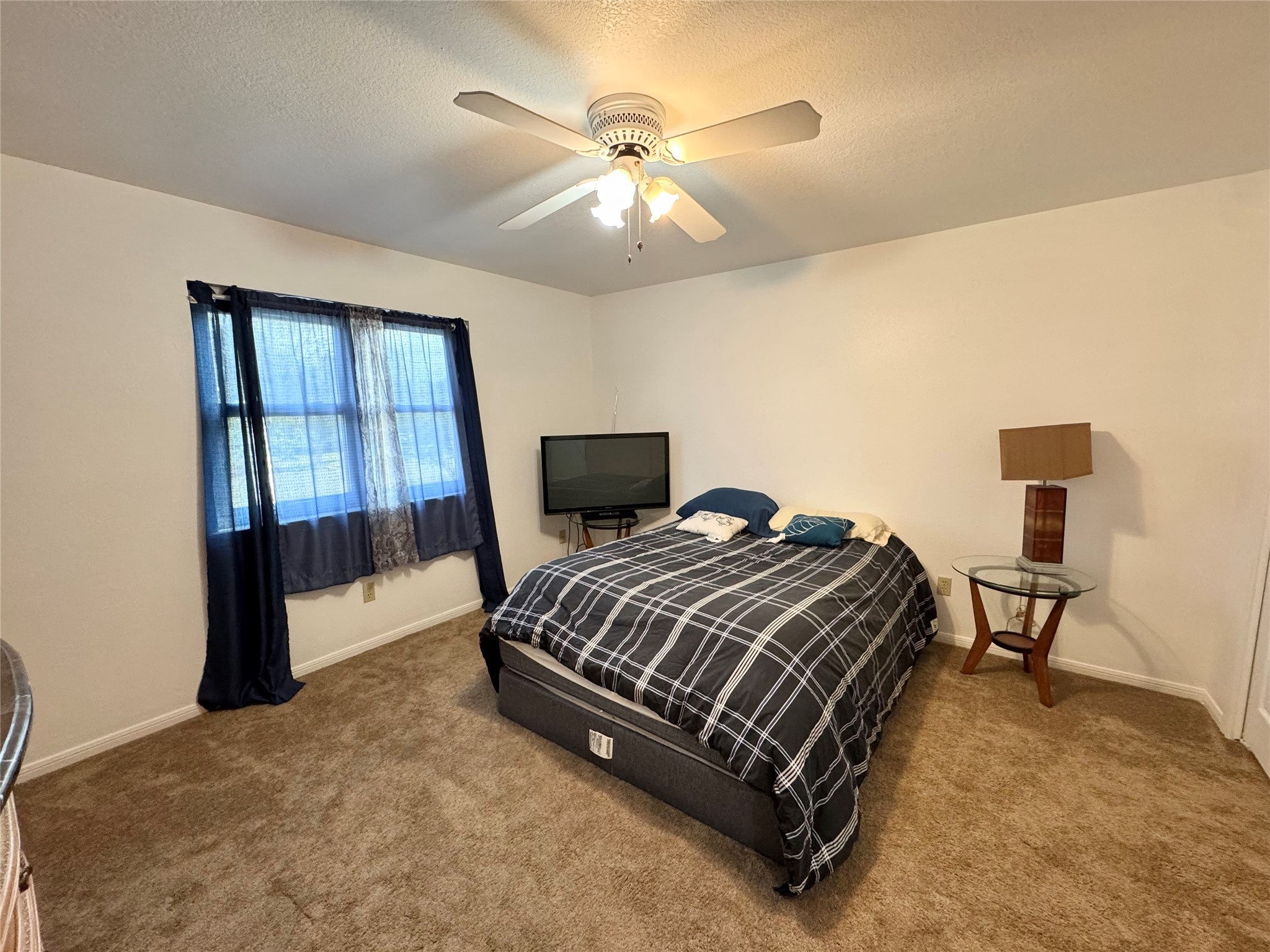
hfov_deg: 102.1
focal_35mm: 14
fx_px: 514
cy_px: 476
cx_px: 635
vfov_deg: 85.7
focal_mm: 2.22
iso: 250
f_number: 2.2
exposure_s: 1/60
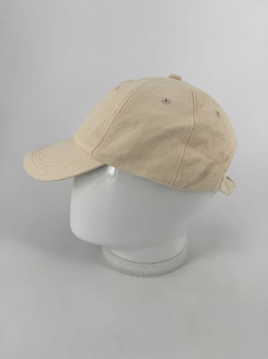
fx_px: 248
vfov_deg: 71.7
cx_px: 134
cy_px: 180
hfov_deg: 56.7
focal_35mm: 24
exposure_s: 1/1456
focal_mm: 6.76
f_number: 1.78
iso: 80
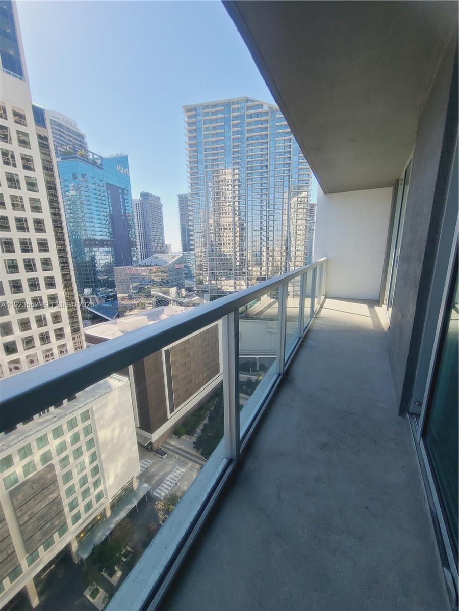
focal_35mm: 13
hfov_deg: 89.9
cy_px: 306
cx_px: 230
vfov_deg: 106.2
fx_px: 230
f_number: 2.2
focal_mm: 2.2
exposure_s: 1/880
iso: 50
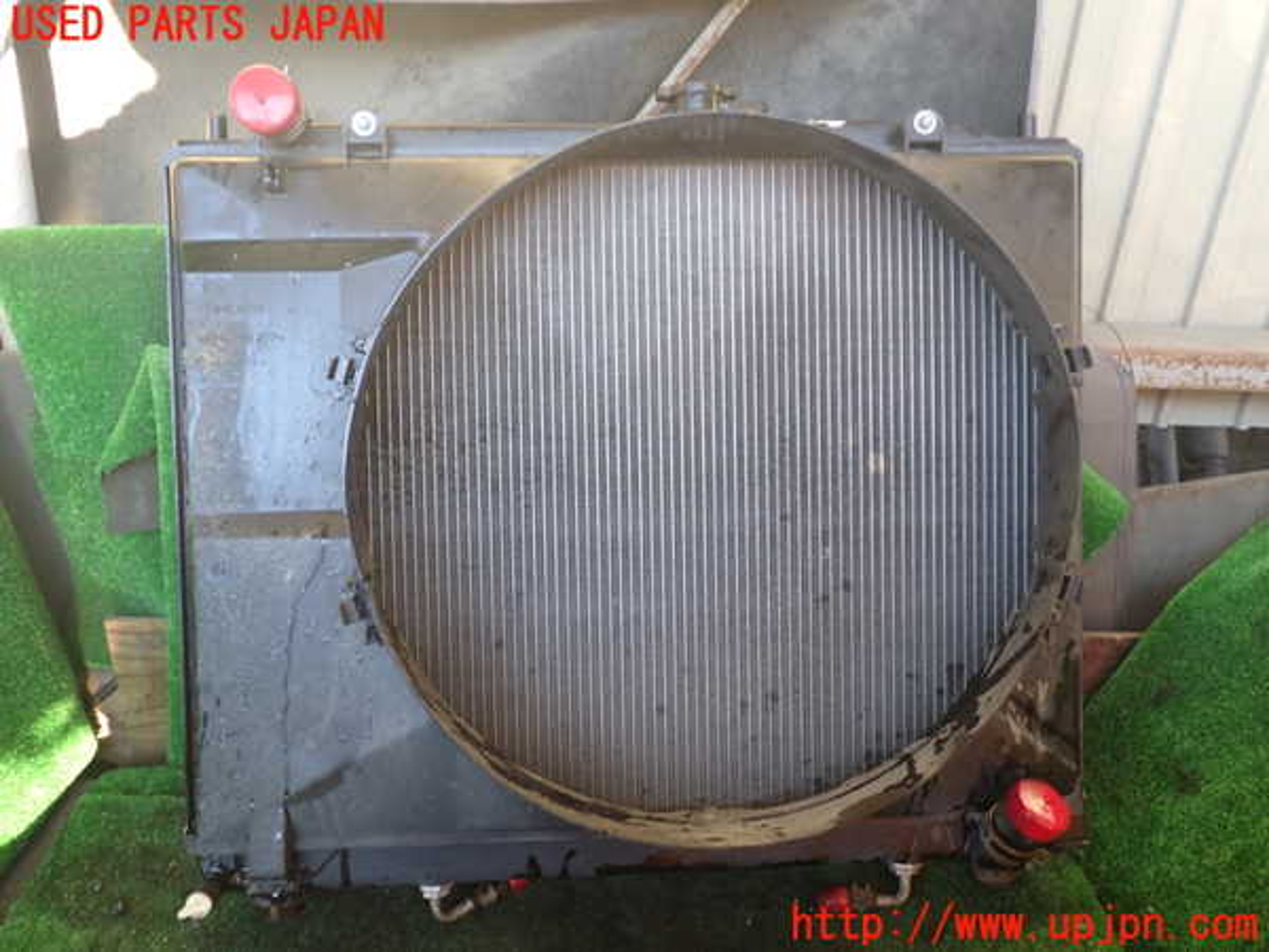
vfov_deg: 46.8
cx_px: 634
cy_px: 476
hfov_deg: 60.0
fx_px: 1100
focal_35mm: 30
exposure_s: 1/60
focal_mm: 5.4
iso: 160
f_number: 2.3
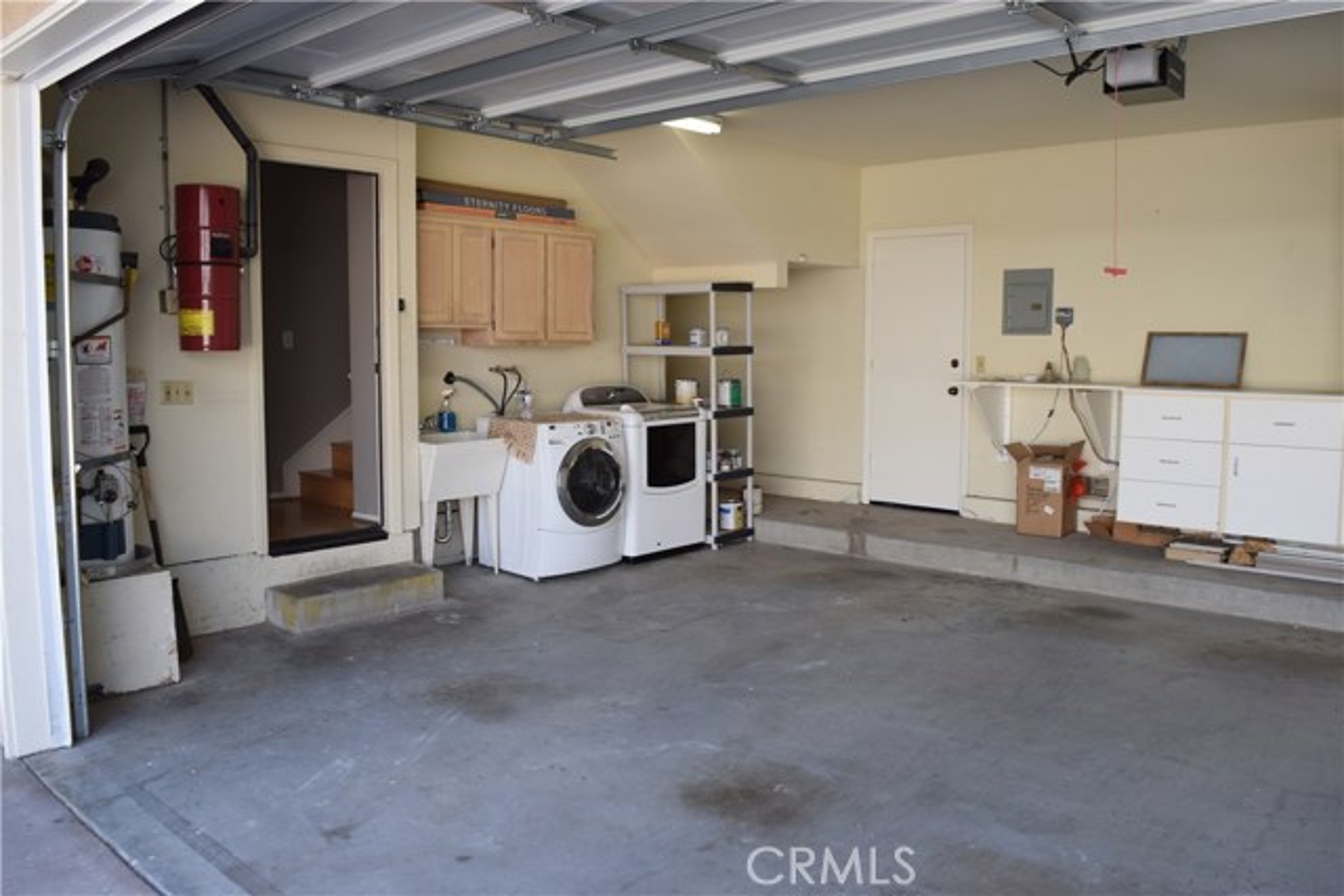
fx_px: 1008
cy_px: 448
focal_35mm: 27
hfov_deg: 67.4
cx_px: 672
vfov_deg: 48.0
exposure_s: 1/160
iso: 400
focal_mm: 18
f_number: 6.3
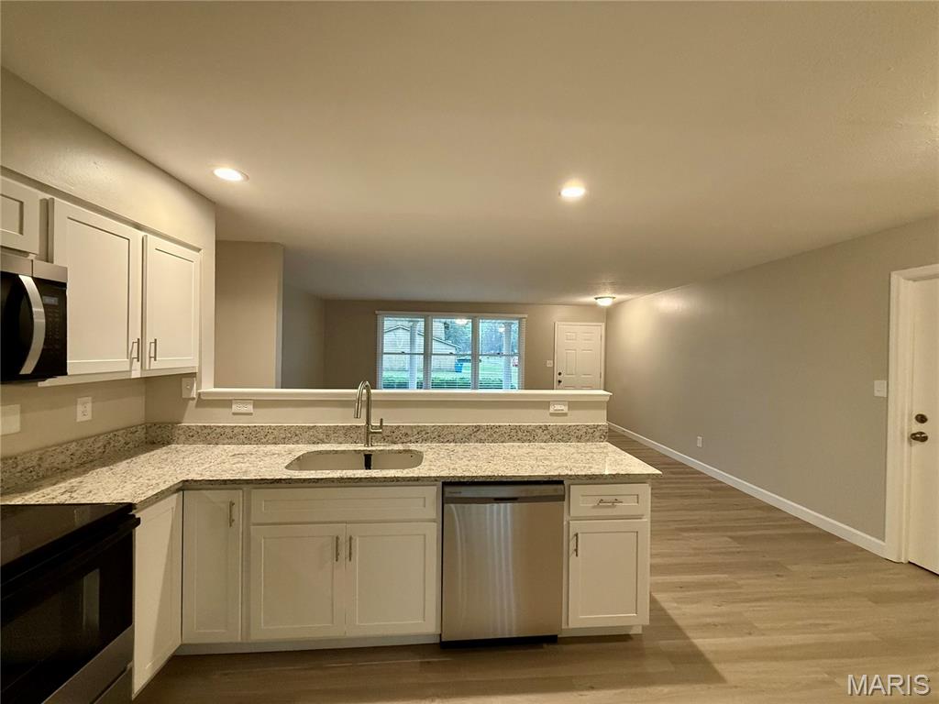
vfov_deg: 85.7
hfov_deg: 102.1
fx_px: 380
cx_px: 470
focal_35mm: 14
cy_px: 352
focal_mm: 2.22
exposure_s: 1/120
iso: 500
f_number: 2.2
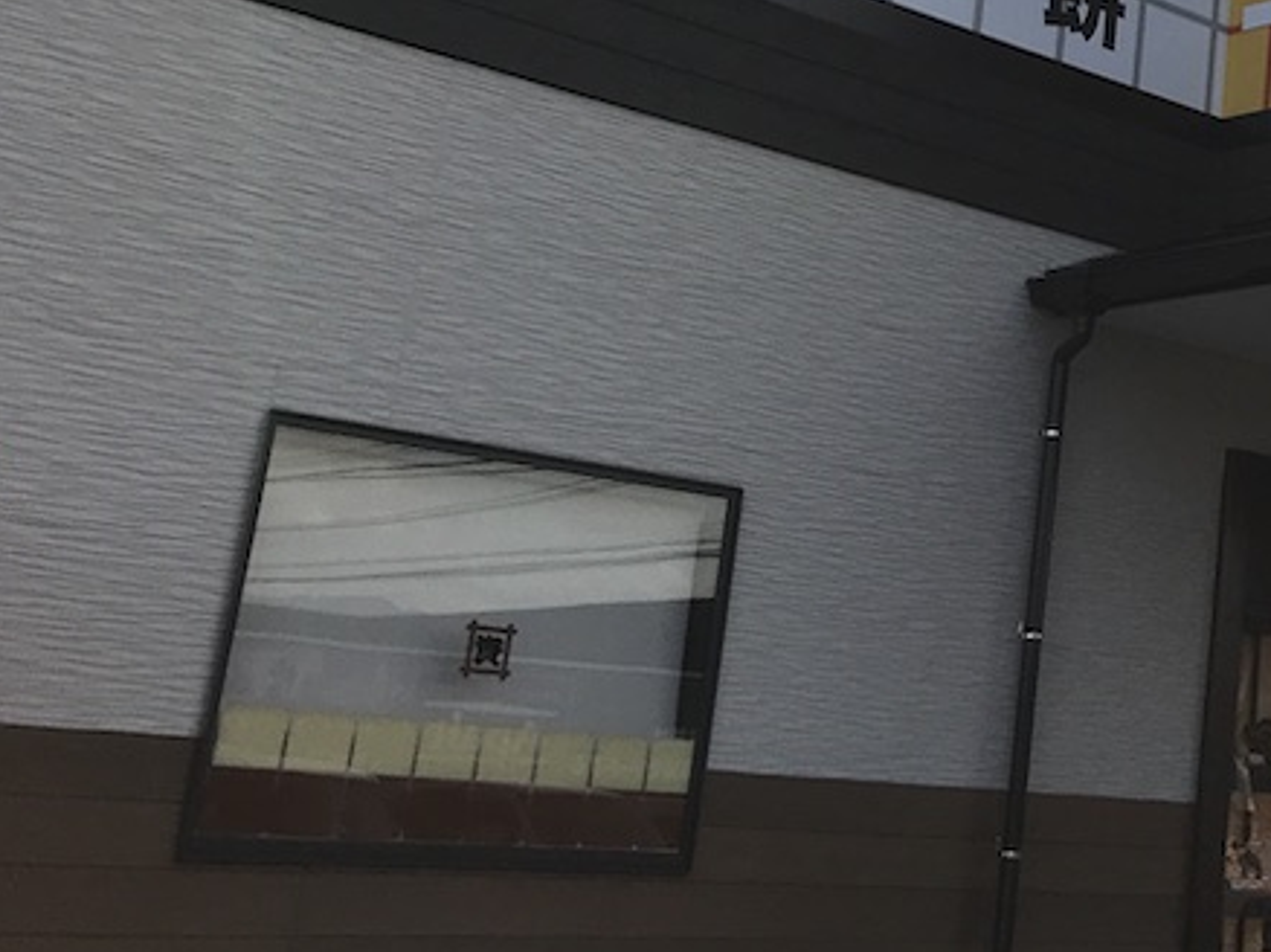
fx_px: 2349
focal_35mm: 64
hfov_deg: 27.5
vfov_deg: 22.5
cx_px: 1425
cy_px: 151
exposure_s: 1/2398
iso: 20
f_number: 1.8
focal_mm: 3.99
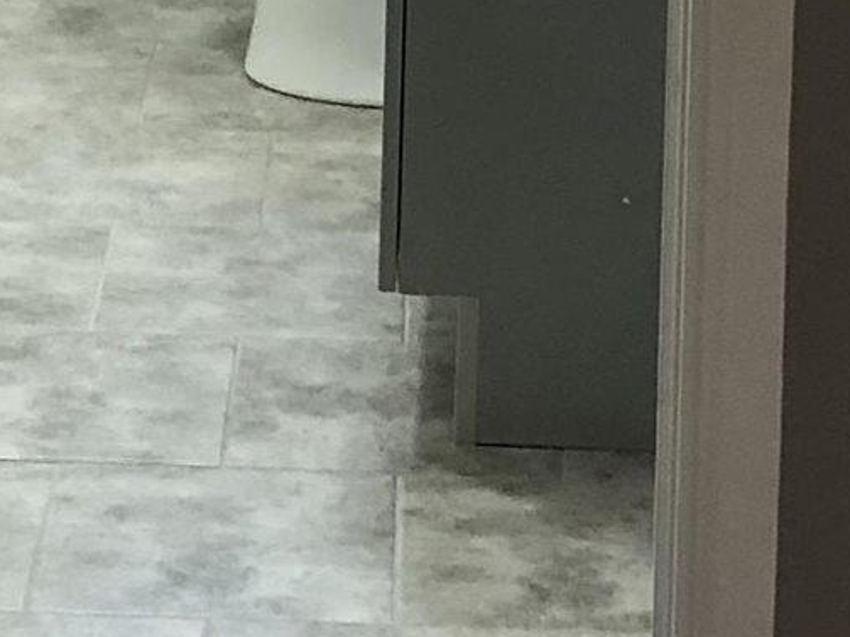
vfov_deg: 8.4
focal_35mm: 171
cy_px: -478
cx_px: 199
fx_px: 4198
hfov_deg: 11.5
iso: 40
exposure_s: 1/15
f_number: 1.8
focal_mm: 3.99
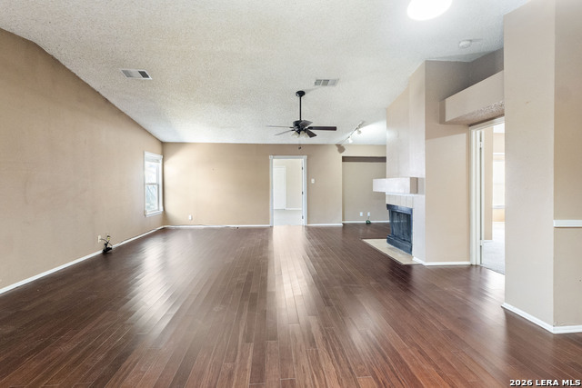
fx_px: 243
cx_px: 291
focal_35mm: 15
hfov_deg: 100.4
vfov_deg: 77.4
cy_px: 194
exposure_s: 1/8
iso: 1600
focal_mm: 10
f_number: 5
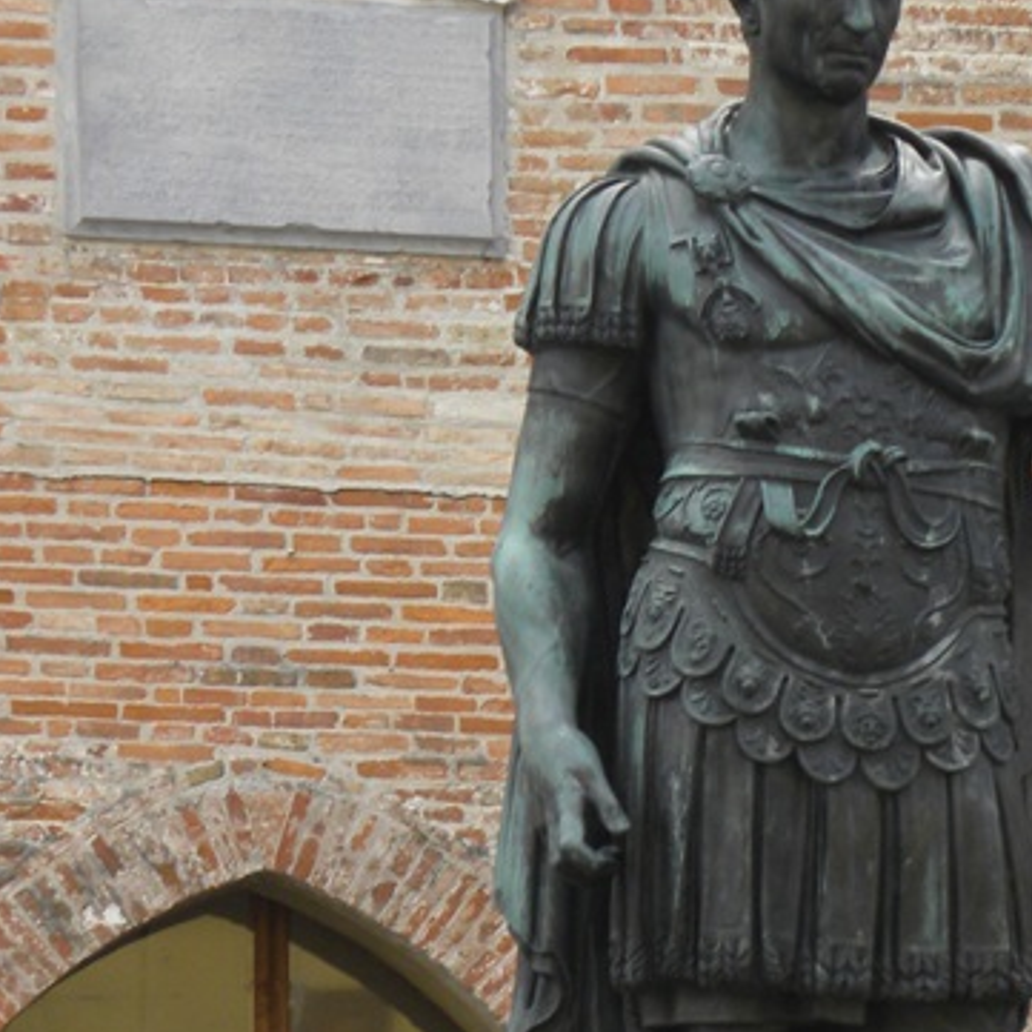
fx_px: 7184
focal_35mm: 213
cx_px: 900
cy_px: 843
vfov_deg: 8.2
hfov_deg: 8.2
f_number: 4
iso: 73
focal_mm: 15.1
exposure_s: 1/89.7
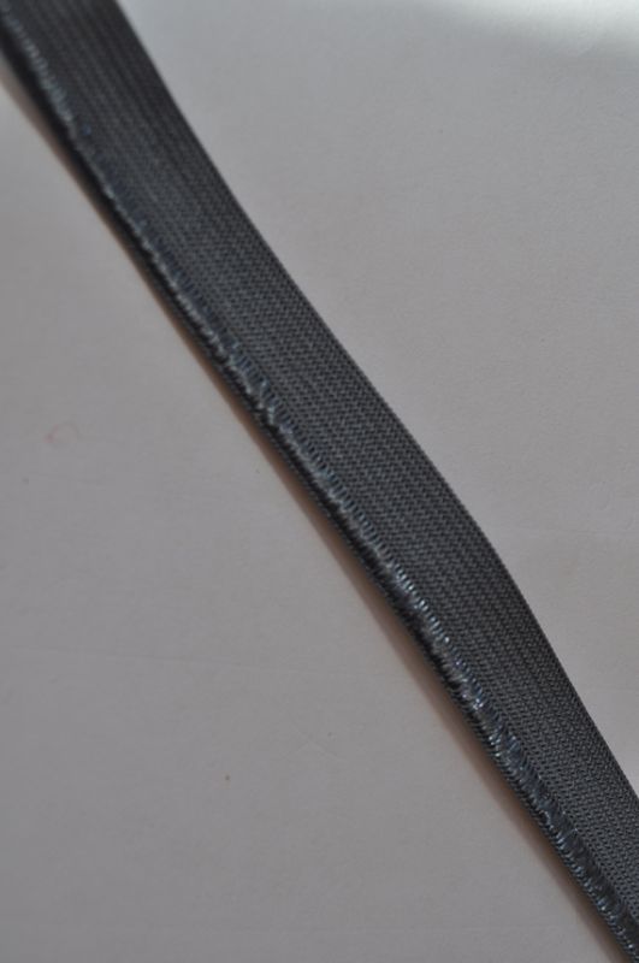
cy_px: 482
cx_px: 320
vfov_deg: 33.4
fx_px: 1602
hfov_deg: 22.6
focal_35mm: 60
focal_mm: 40
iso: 360
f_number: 5.6
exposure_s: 1/125
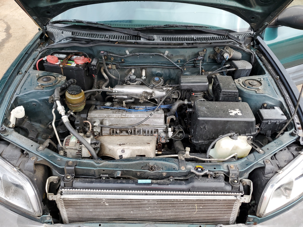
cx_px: 152
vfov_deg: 53.1
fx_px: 228
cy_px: 114
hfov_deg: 67.3
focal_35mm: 26
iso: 50
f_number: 1.5
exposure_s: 1/250
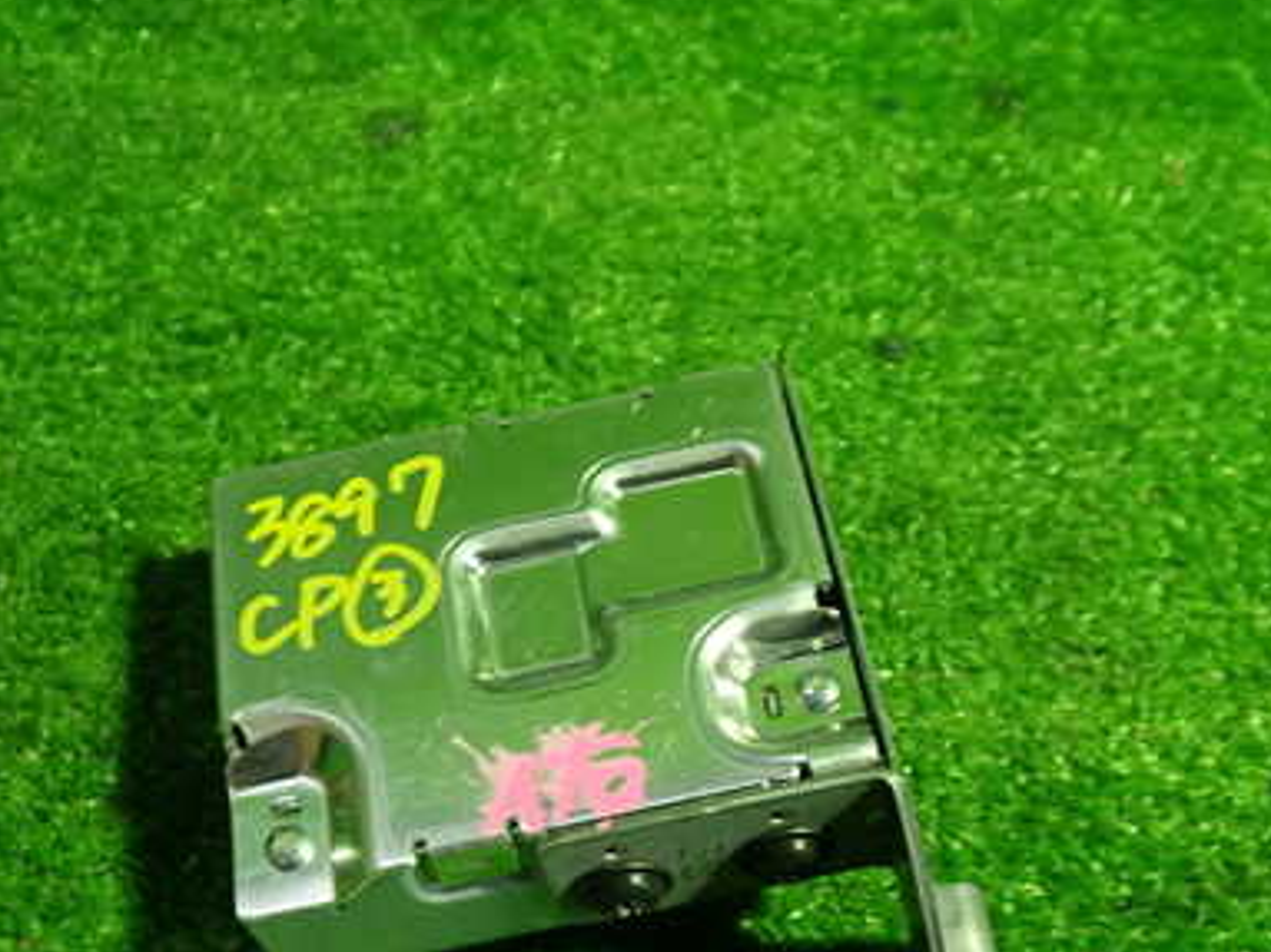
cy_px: 640
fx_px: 1725
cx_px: 694
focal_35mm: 47
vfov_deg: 30.6
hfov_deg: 40.4
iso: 200
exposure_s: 1/30
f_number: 2.3
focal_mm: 5.4
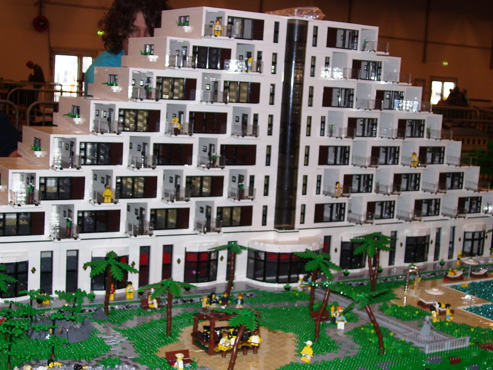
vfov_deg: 26.1
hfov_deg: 34.3
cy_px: 185
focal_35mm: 56
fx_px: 798
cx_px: 246
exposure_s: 1/60
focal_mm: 9.4
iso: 80
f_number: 3.4
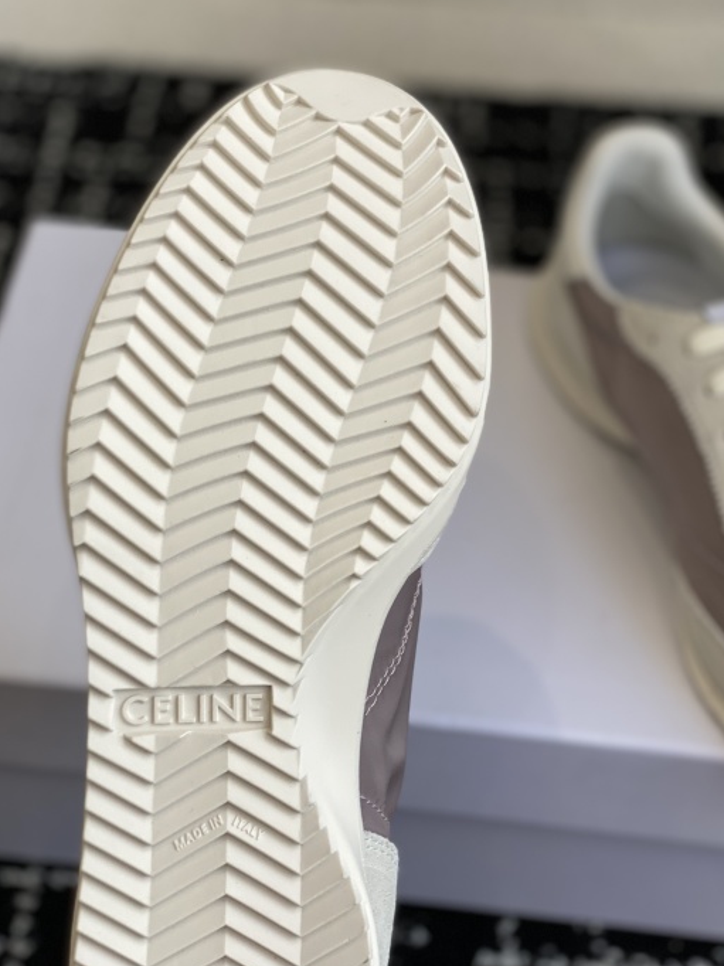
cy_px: 460
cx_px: 378
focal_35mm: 61
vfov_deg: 31.7
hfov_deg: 24.0
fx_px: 1702
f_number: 2
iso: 20
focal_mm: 6
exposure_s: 1/264
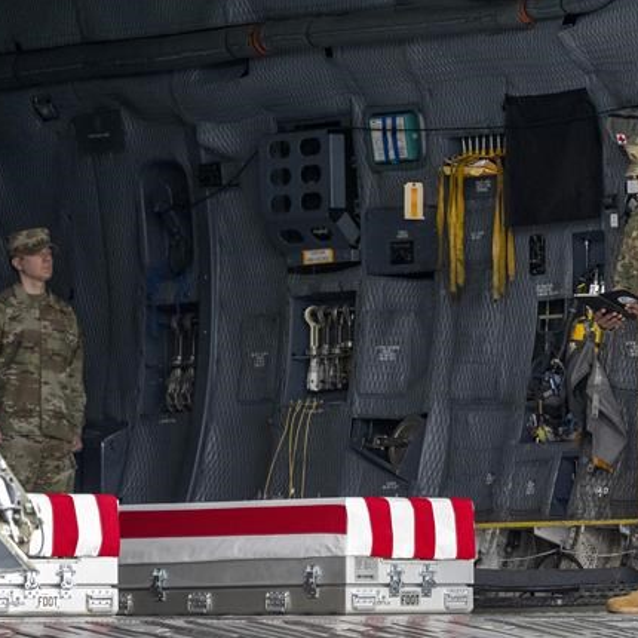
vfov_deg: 6.3
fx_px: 5755
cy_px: 320
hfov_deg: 6.3
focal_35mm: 276
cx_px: 368
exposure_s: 1/1600
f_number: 5.6
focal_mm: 215
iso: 16000
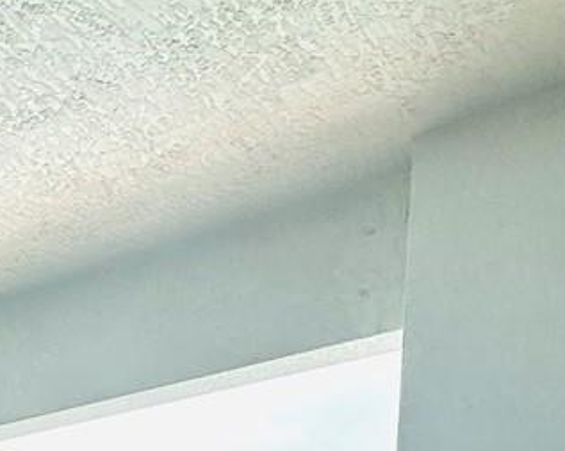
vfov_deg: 16.8
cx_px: -241
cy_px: 893
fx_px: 1153
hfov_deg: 23.2
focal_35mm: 69
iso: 40
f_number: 2.2
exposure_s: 1/658
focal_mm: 2.22
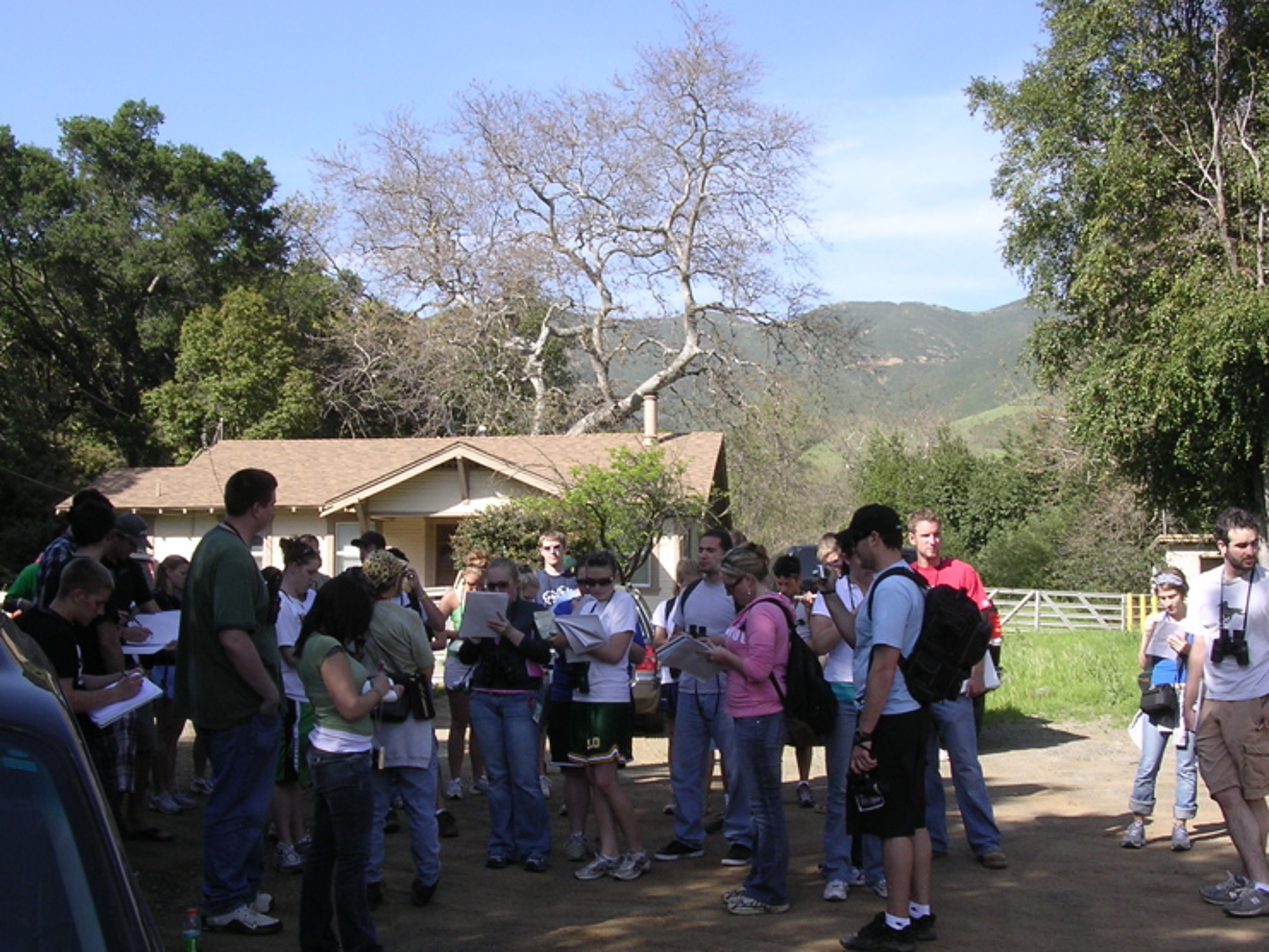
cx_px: 606
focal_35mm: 41
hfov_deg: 45.8
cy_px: 476
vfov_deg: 35.1
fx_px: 1503
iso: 100
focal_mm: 5.8
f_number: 5.6
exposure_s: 1/139
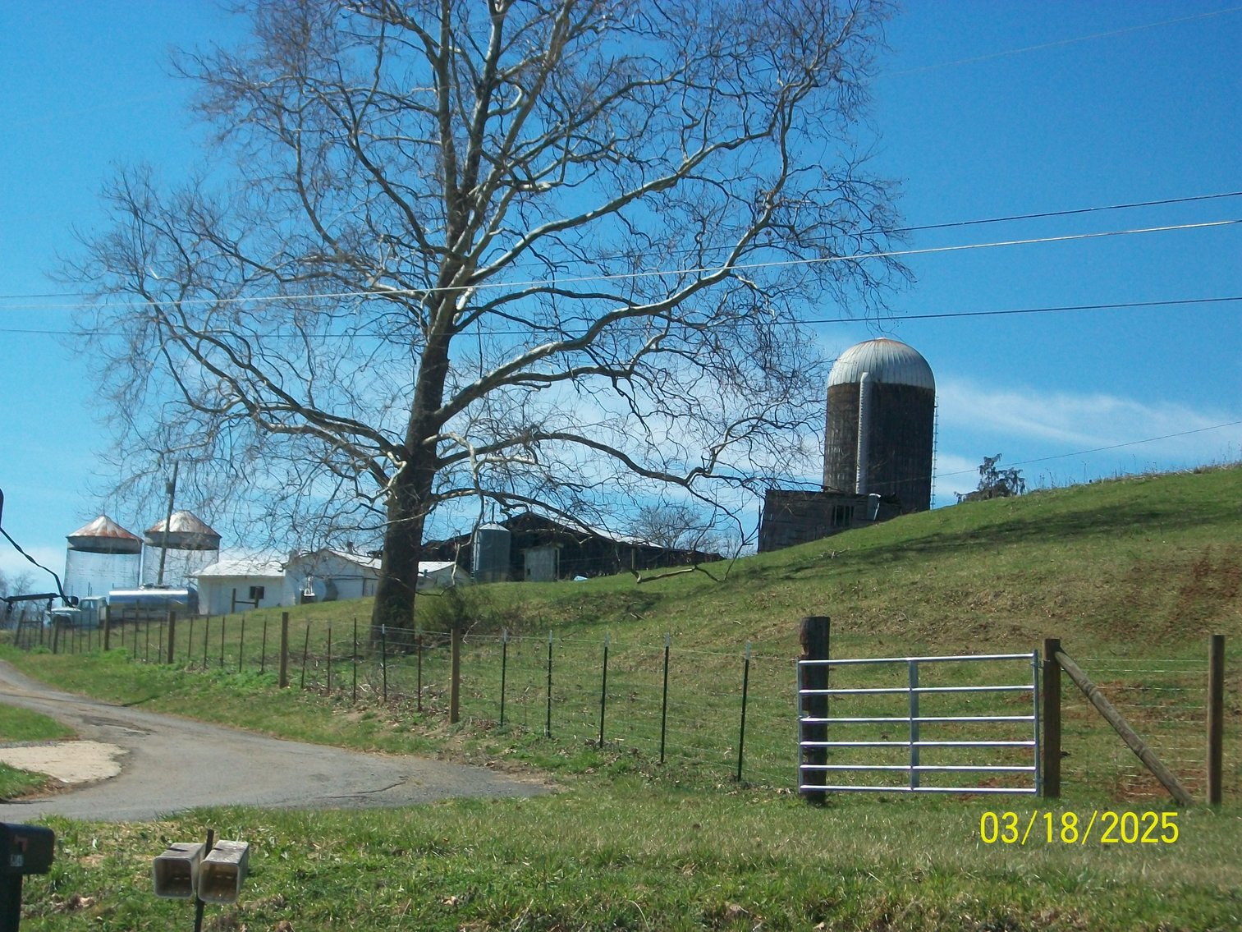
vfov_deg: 18.0
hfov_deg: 23.8
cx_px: 621
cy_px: 466
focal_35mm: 82
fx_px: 2942
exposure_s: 1/800
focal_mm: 13.7
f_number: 4.6
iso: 80
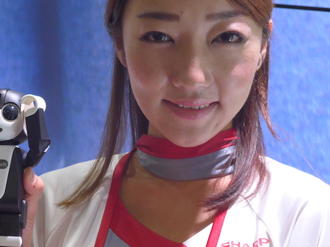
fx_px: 1029
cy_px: 130
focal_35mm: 108
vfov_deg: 13.7
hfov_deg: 18.2
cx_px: 109
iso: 400
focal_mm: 14.2
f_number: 4.1
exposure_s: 1/60
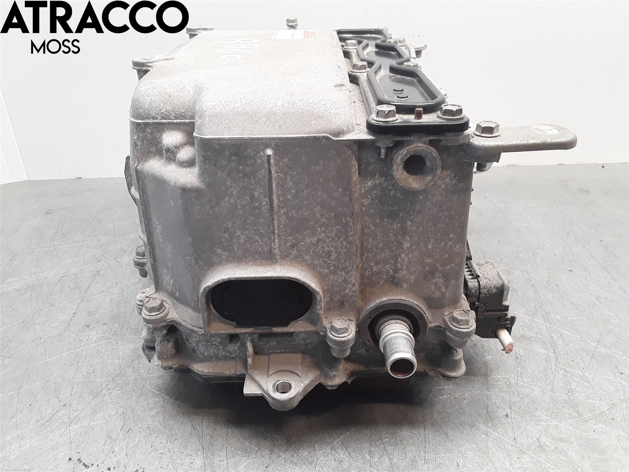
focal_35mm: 28
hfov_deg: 63.4
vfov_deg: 49.7
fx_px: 509
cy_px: 236
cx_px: 314
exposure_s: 1/50
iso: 64
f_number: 1.9
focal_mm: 2.91
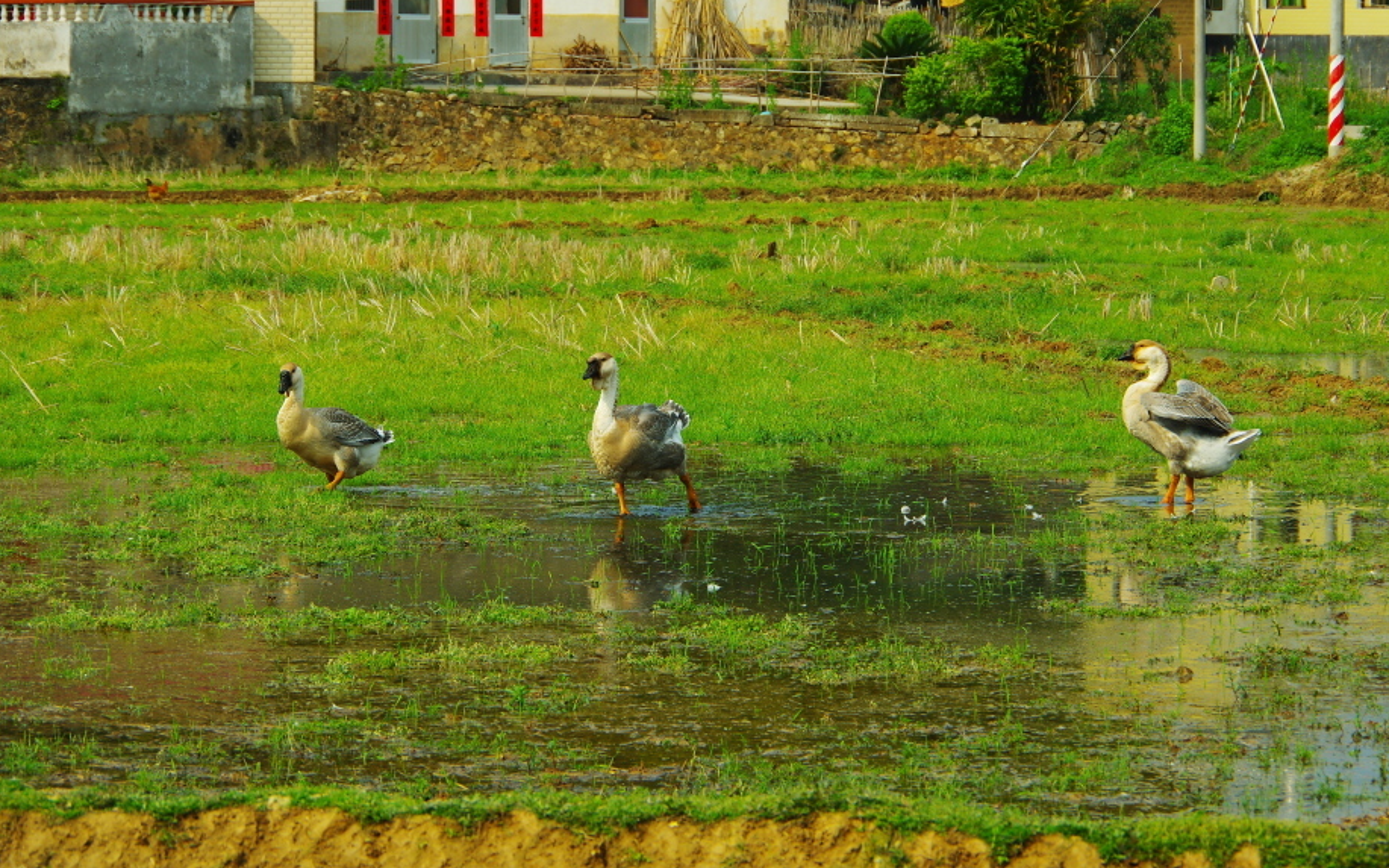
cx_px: 768
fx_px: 5034
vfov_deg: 9.9
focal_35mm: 133
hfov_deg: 15.7
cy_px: 420
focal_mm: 78
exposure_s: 1/400
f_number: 8
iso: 200
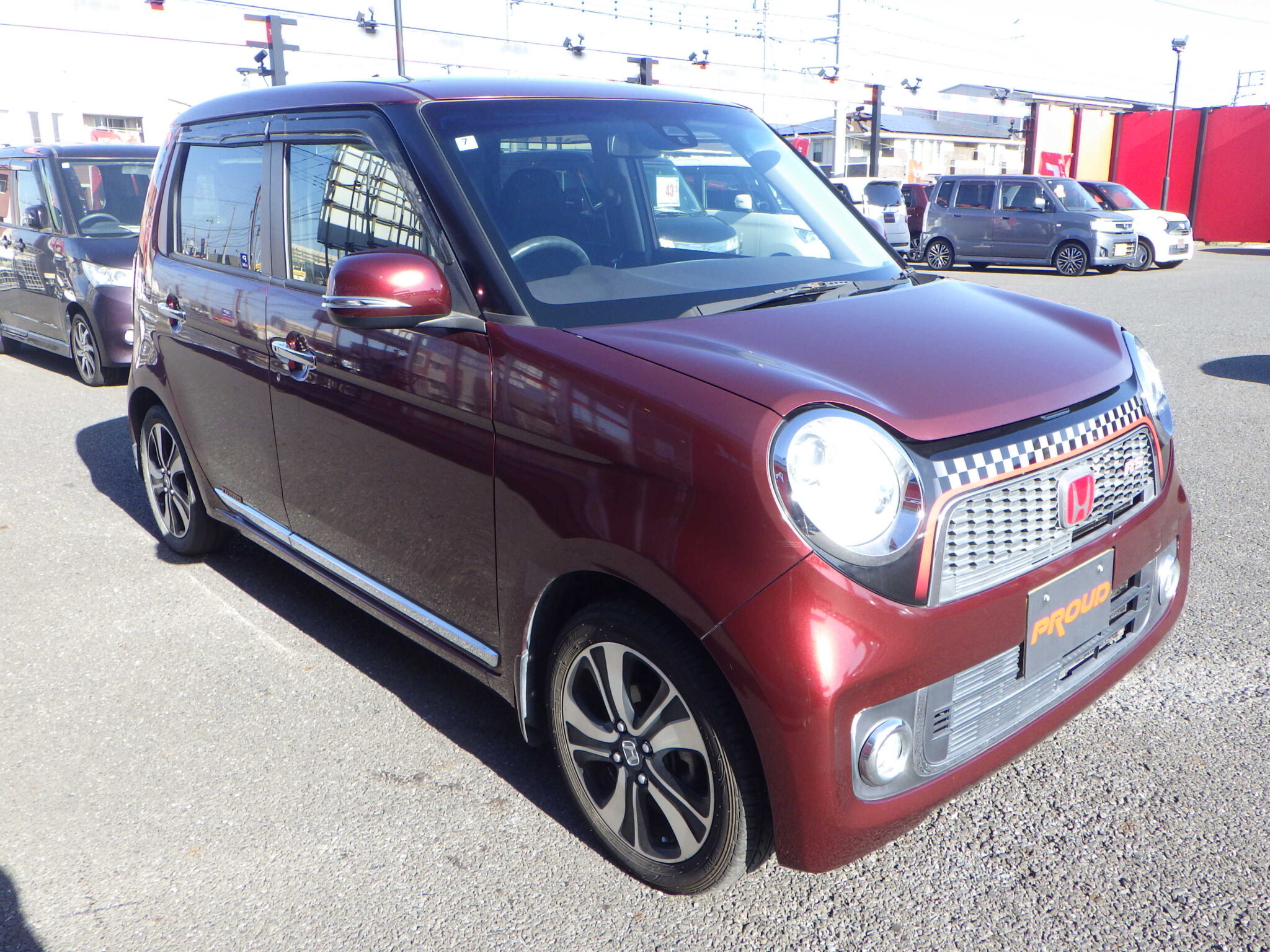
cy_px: 476
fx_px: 1027
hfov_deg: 63.4
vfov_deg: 49.7
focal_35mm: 28
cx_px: 635
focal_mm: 5
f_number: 4.2
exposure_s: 1/250
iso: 125
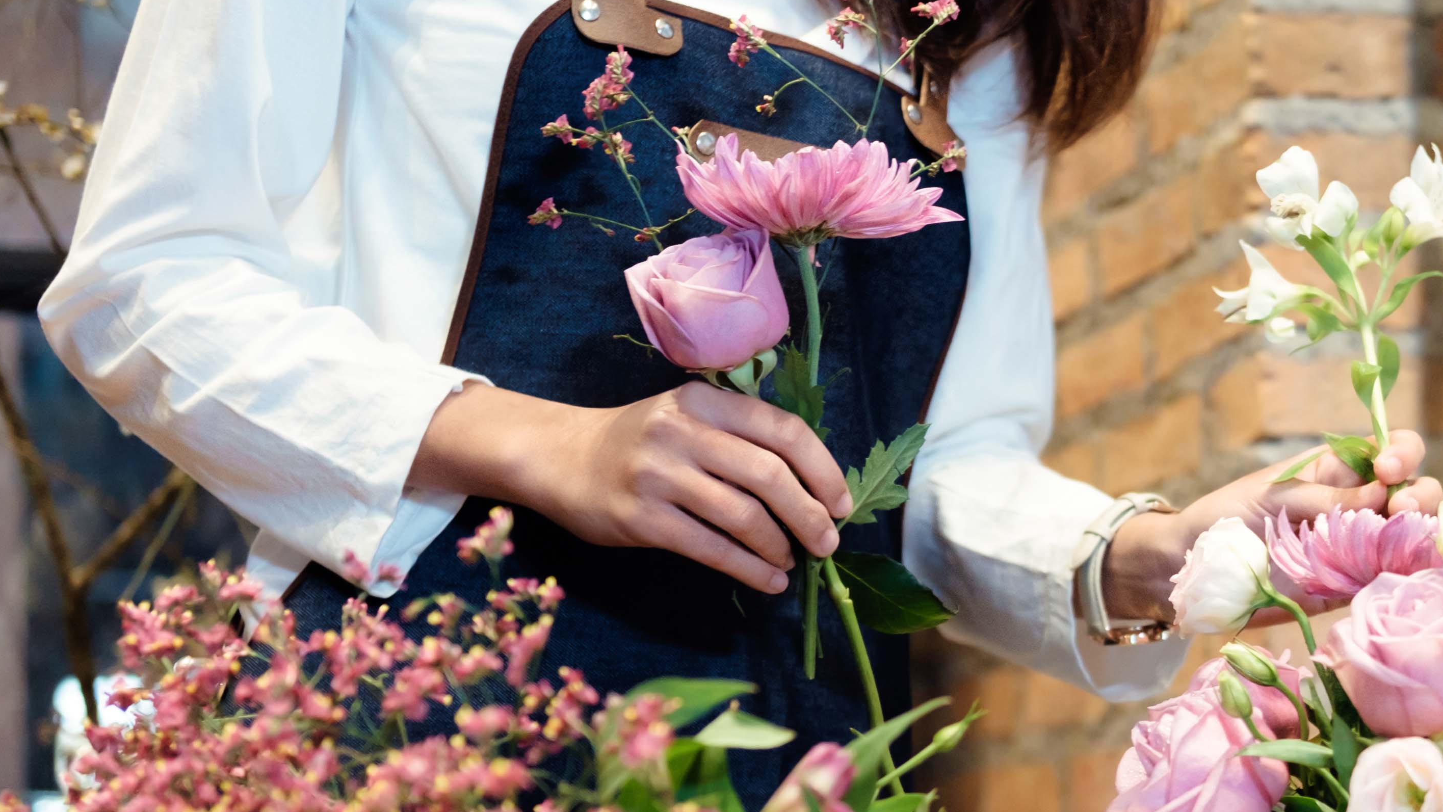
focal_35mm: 96
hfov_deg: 22.0
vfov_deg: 12.5
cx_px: 1139
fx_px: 3674
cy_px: 671
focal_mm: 35
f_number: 2
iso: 640
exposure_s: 1/60
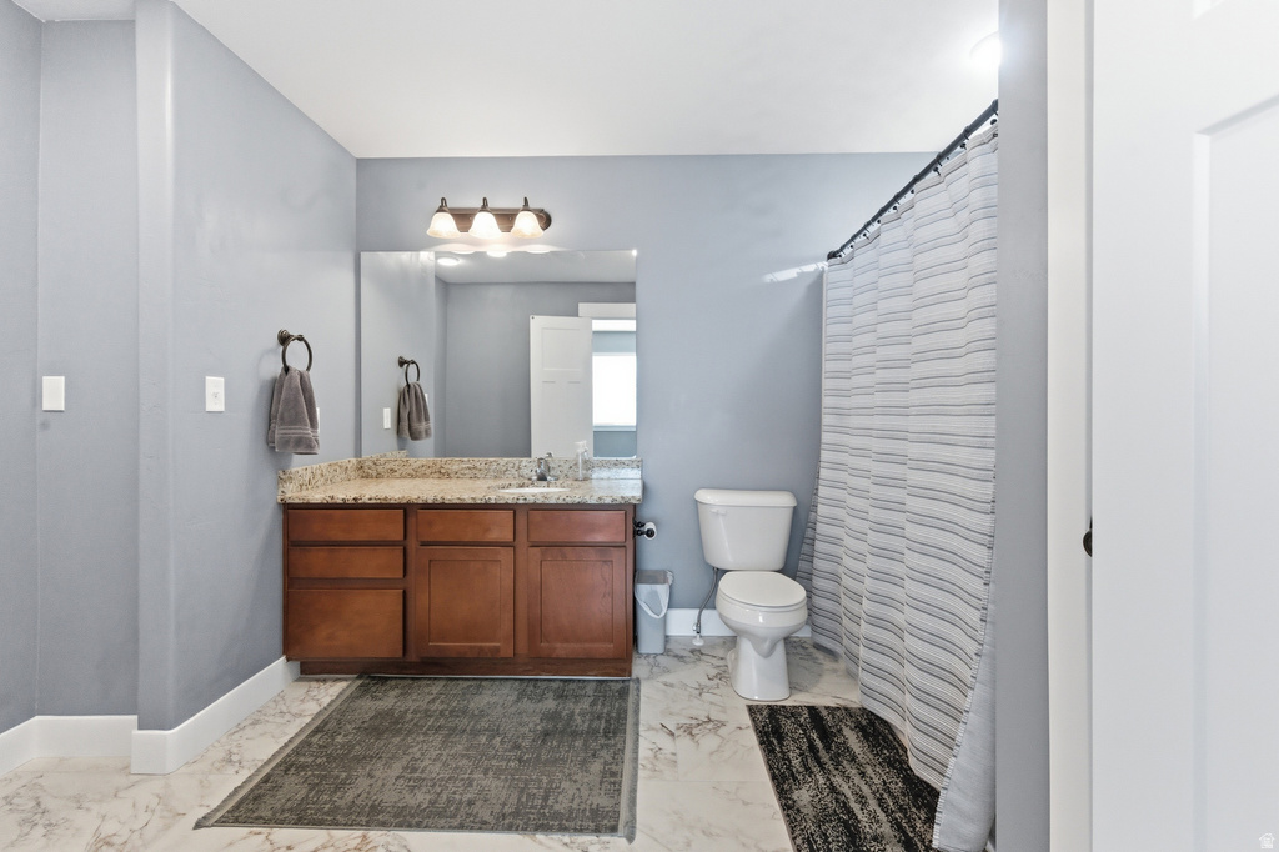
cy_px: 426
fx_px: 497
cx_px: 640
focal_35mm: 14
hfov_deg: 104.3
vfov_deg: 81.2
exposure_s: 1/1000
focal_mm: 14
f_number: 9
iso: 11400
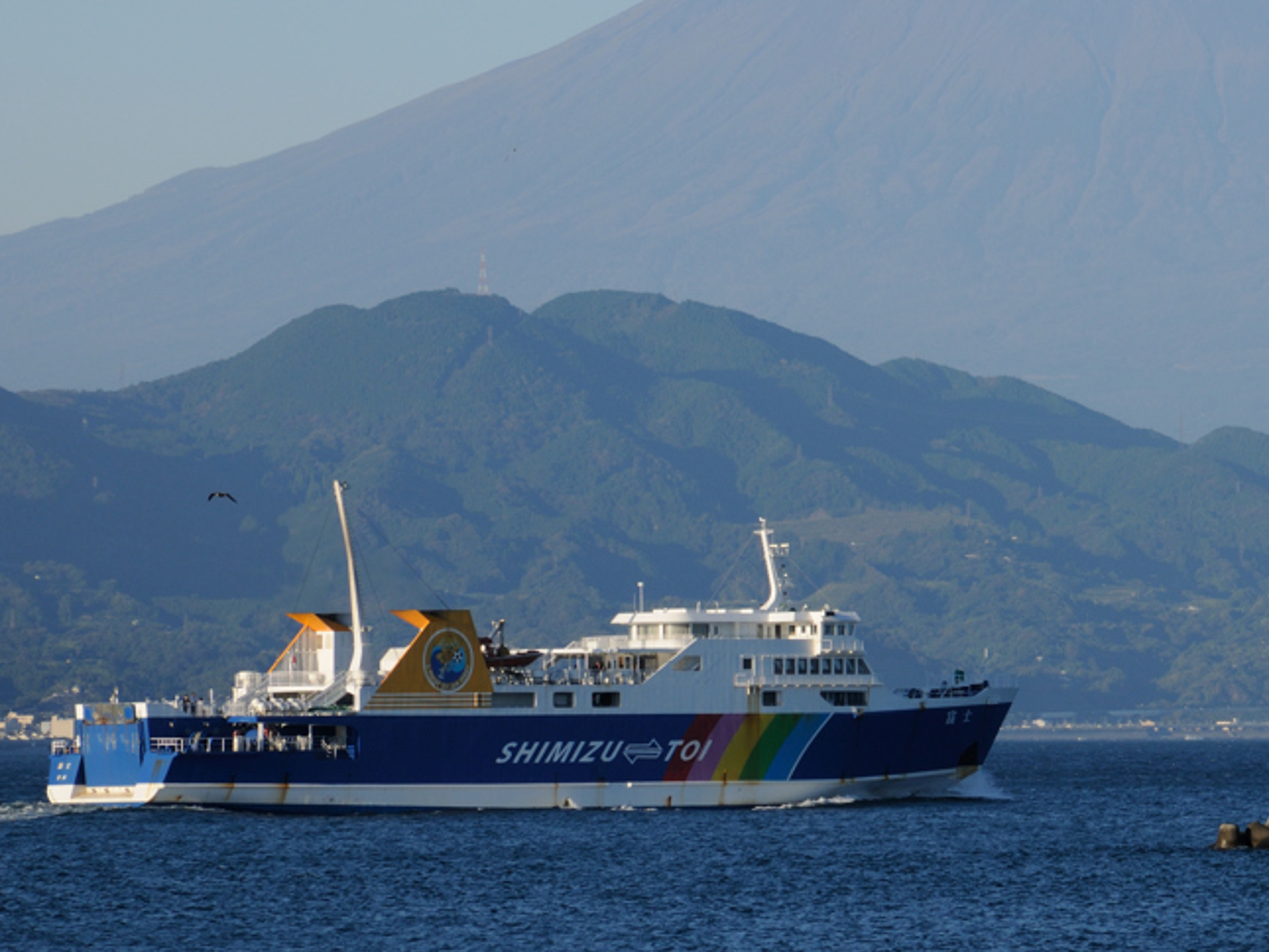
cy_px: 338
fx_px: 11321
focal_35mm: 309
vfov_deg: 4.8
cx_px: 954
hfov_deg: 6.4
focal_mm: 135
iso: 200
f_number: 11
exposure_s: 1/250
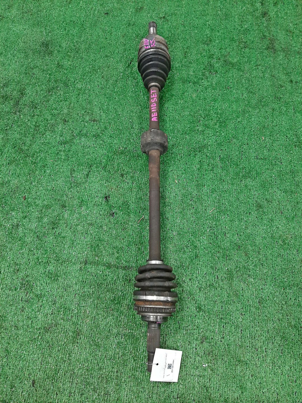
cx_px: 151
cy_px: 202
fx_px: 302
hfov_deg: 53.1
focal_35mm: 26
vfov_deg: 67.3
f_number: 1.7
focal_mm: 3.93
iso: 232
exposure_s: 1/50
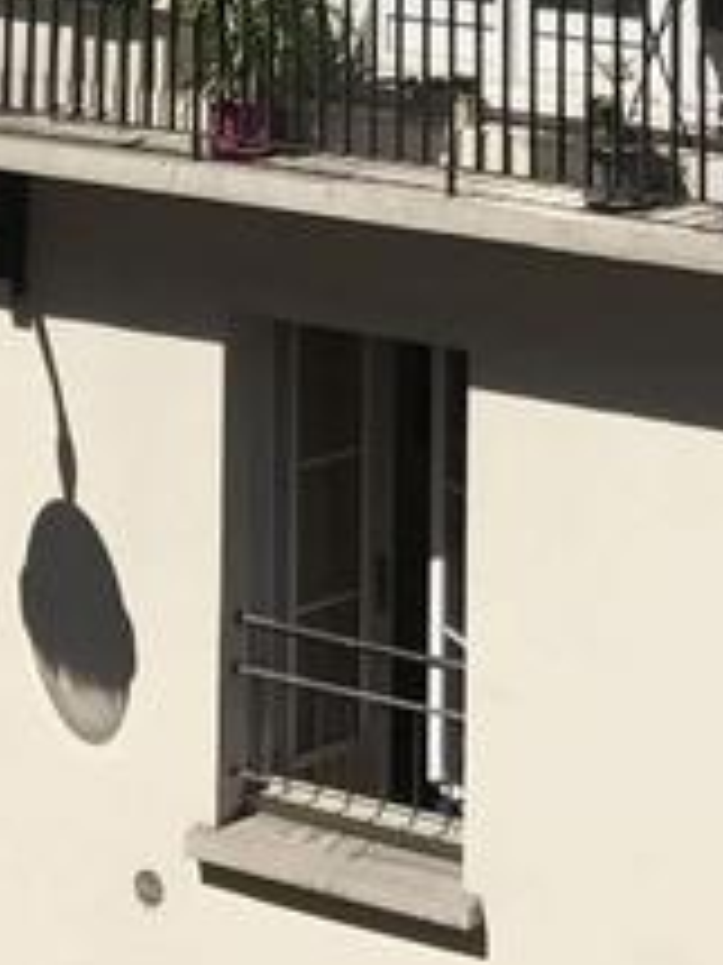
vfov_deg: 12.9
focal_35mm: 140
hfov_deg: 10.6
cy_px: -725
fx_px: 3903
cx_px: 321
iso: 20
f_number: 1.8
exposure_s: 1/4167
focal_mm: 3.99
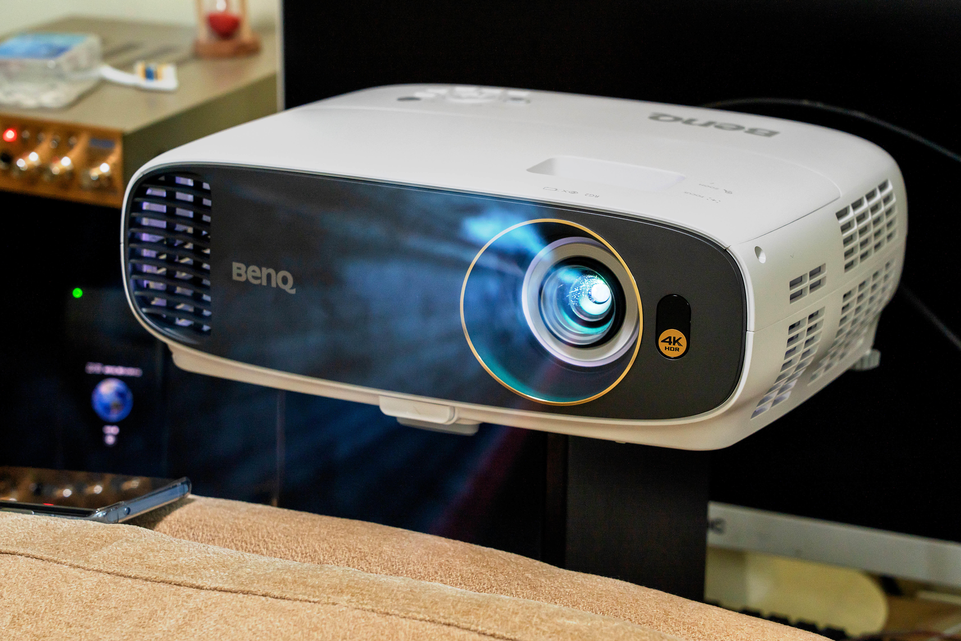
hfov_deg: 19.5
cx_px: 480
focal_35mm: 105
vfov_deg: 13.0
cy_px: 320
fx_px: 2803
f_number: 8
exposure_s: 1/20
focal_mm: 105
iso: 500
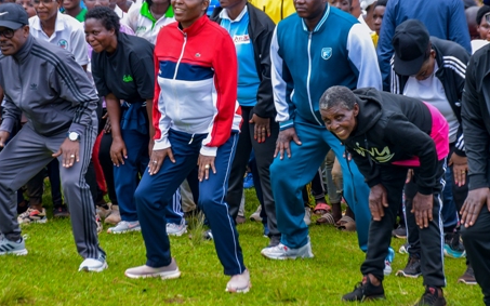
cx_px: 230
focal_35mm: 183
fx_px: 2443
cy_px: 90
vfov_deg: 7.2
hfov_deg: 11.5
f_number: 7.1
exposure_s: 1/250
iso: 320
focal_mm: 85
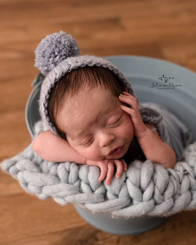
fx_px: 363
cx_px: 114
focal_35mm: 50
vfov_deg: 37.3
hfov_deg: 30.2
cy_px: 124
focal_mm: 35
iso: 125
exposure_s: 1/100
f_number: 2.8
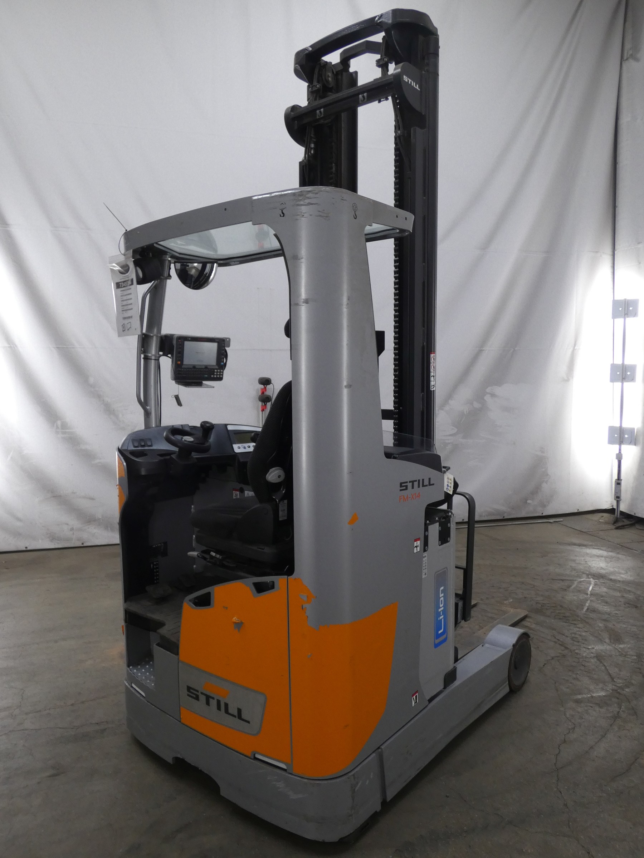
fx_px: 620
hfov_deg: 54.9
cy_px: 429
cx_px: 322
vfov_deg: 69.4
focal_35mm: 25
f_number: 3
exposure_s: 1/80
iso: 200
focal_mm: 4.4
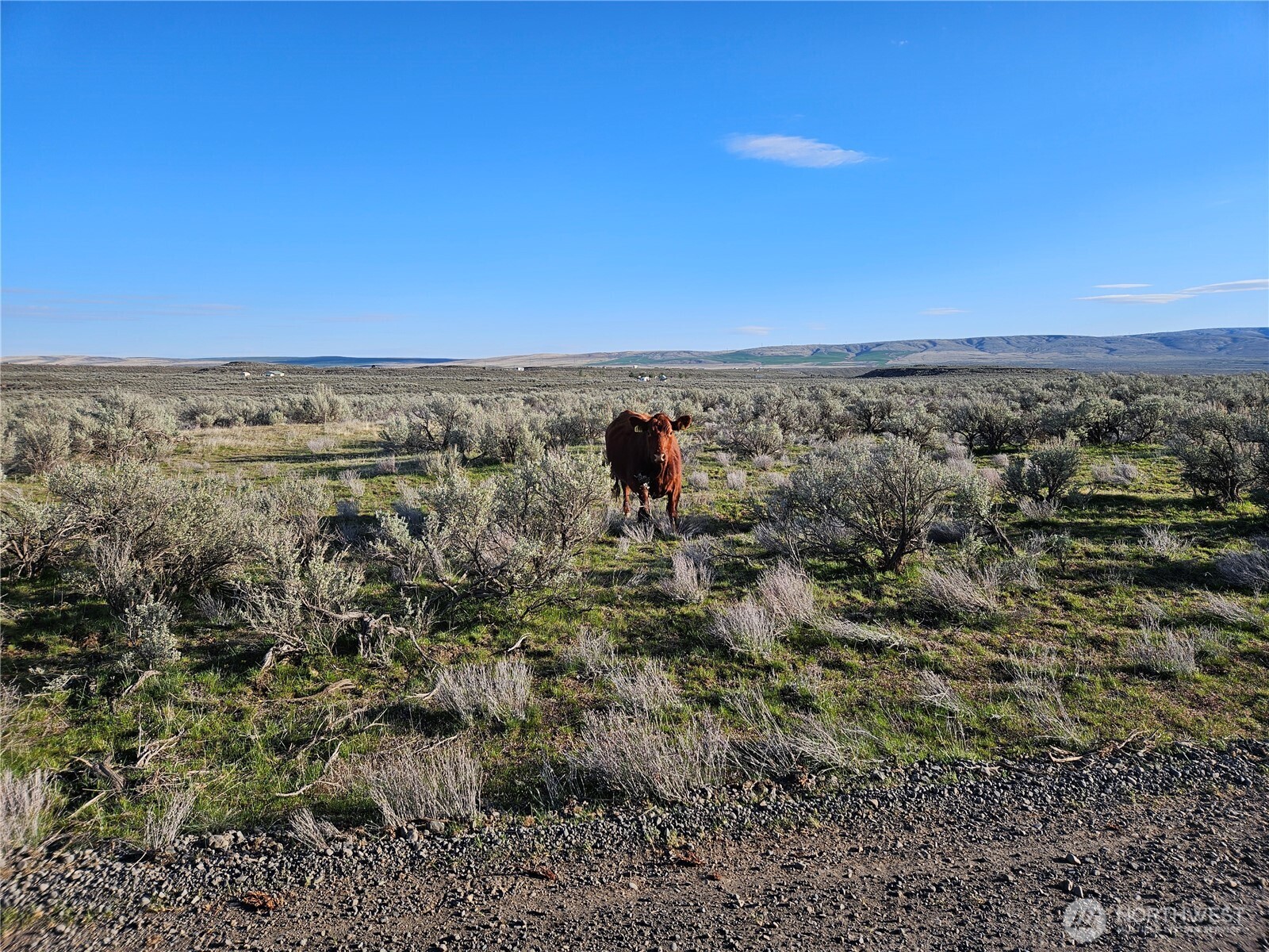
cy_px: 476
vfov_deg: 58.9
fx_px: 843
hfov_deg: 73.9
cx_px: 634
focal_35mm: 23
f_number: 1.8
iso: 25
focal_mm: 5.4
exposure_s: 1/1414
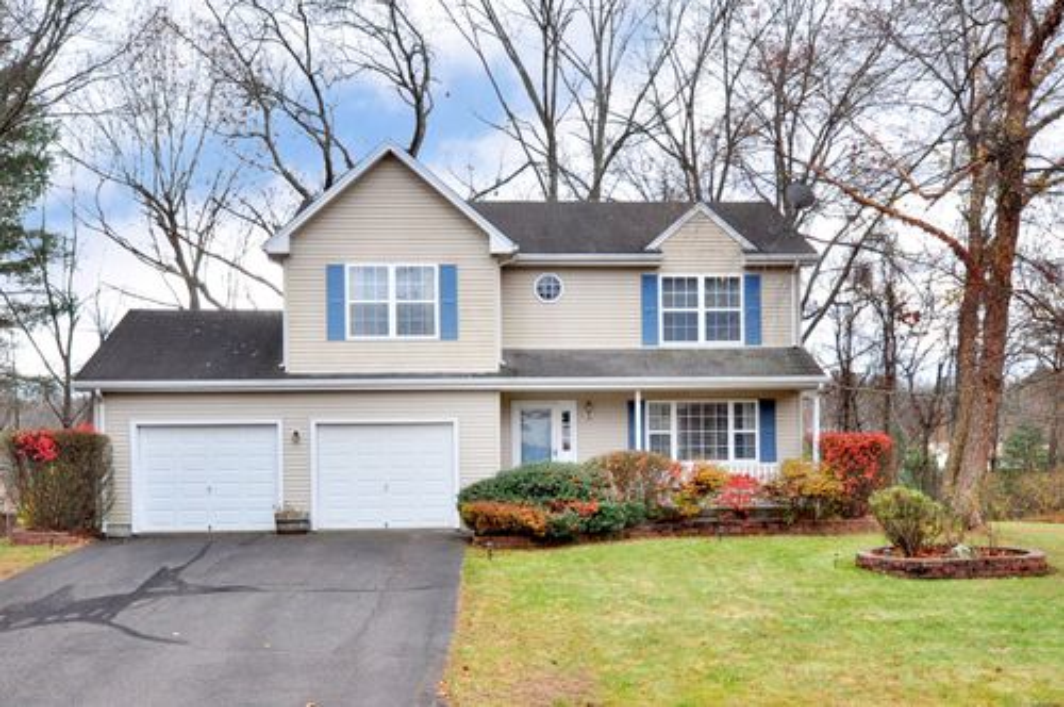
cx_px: 532
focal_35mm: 30
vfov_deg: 43.5
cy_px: 354
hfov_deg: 62.0
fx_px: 886
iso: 800
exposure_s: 1/250
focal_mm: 20
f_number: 8
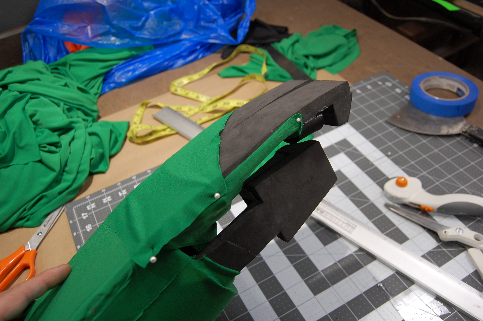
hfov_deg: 62.0
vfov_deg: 43.5
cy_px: 160
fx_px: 402
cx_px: 242
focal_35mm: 30
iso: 400
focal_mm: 20
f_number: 4.5
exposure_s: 1/80
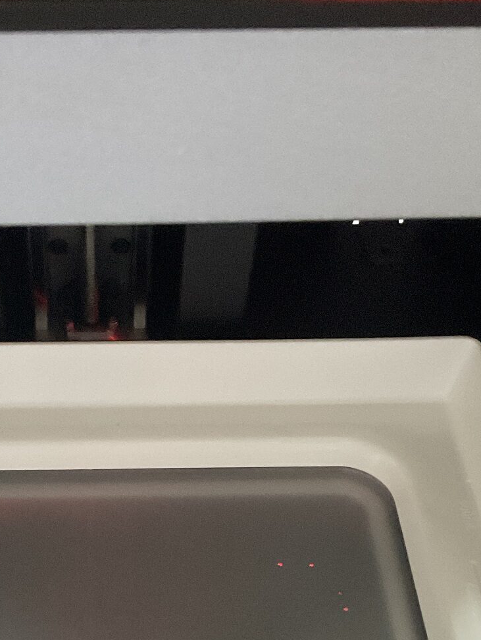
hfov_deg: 24.1
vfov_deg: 31.3
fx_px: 1111
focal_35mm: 60
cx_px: 98
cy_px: 516
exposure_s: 1/30
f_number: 1.8
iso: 400
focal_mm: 3
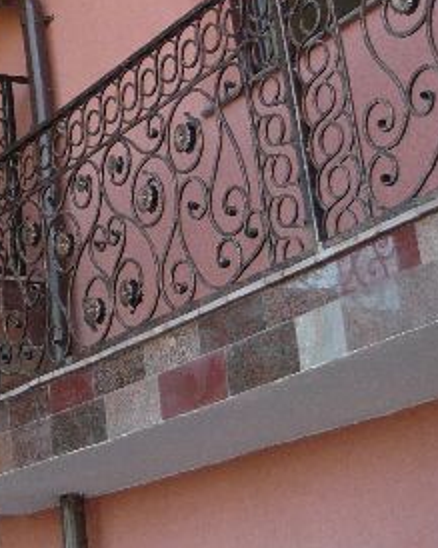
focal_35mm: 94
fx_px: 1524
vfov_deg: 20.1
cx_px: -350
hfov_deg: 14.4
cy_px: 96
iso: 100
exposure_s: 1/160
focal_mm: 5.5
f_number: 2.8
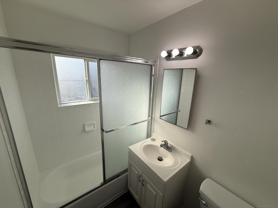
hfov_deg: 102.1
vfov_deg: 85.7
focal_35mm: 14
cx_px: 139
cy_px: 104
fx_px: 112
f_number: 2.2
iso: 50
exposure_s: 1/914
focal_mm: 2.22
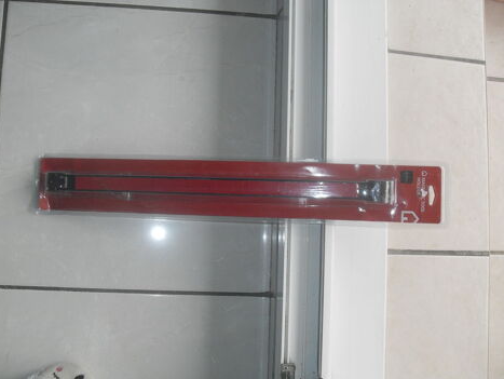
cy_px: 186
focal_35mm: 38
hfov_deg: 48.9
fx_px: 554
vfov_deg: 37.8
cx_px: 254
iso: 100
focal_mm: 6.3
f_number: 2.8
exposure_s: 1/45
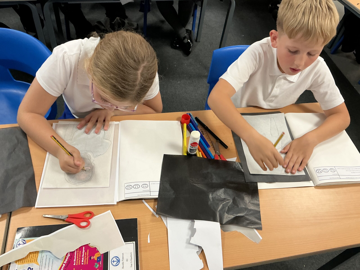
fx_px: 302
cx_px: 180
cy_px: 135
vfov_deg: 48.2
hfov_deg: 61.7
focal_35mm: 29
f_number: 1.8
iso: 80
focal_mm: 3
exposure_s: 1/60
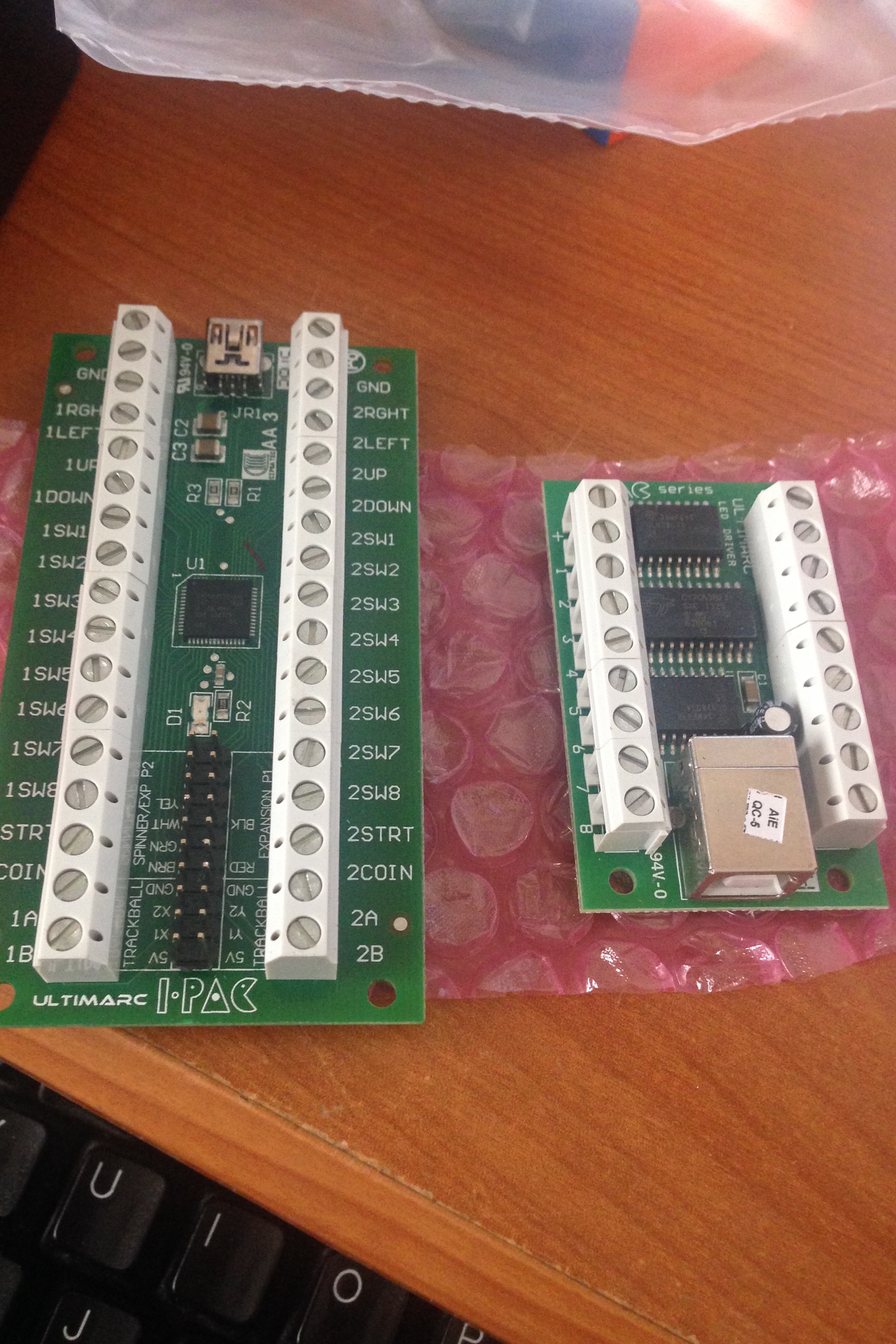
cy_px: 681
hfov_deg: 37.8
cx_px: 433
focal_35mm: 35
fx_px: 1307
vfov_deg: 54.4
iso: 200
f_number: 2.4
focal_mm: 4.12
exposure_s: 1/20
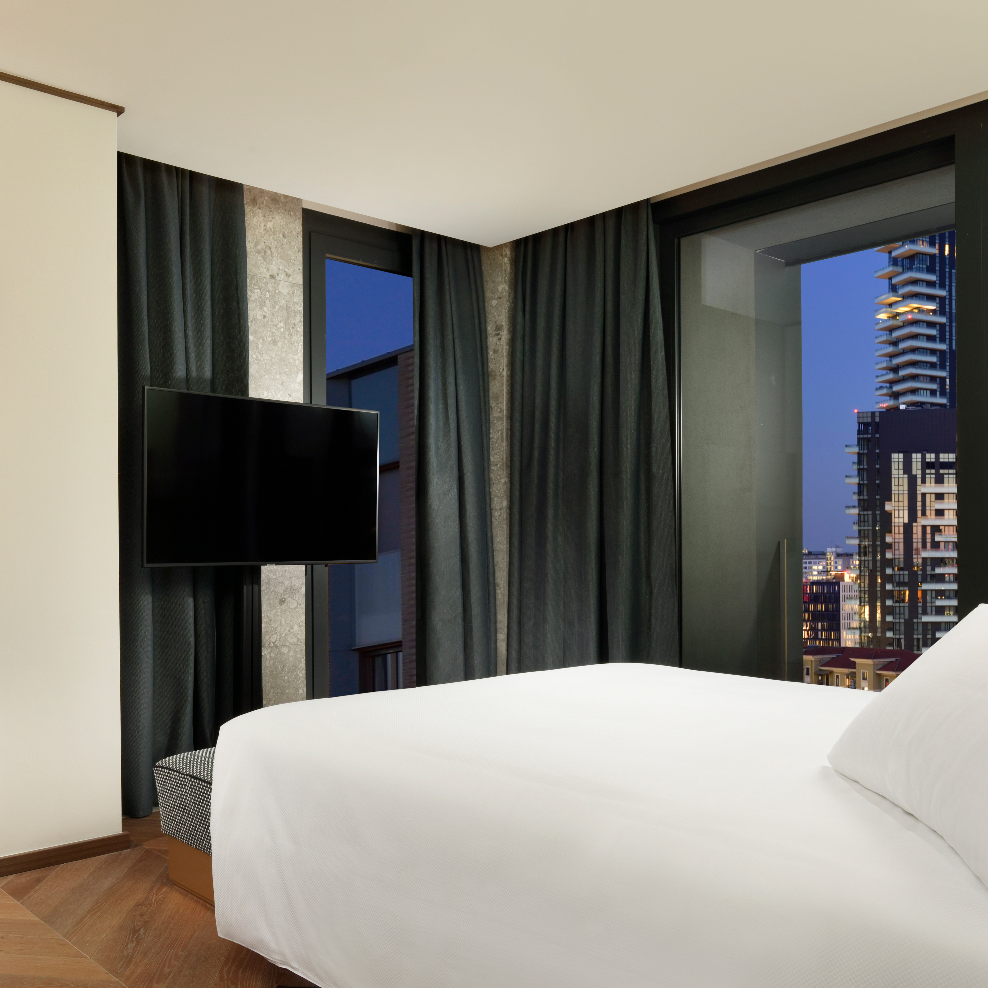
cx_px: 290
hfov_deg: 52.4
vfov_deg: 53.9
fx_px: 969
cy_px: 547
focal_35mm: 30
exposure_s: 1/3
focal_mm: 20
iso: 200
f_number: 13
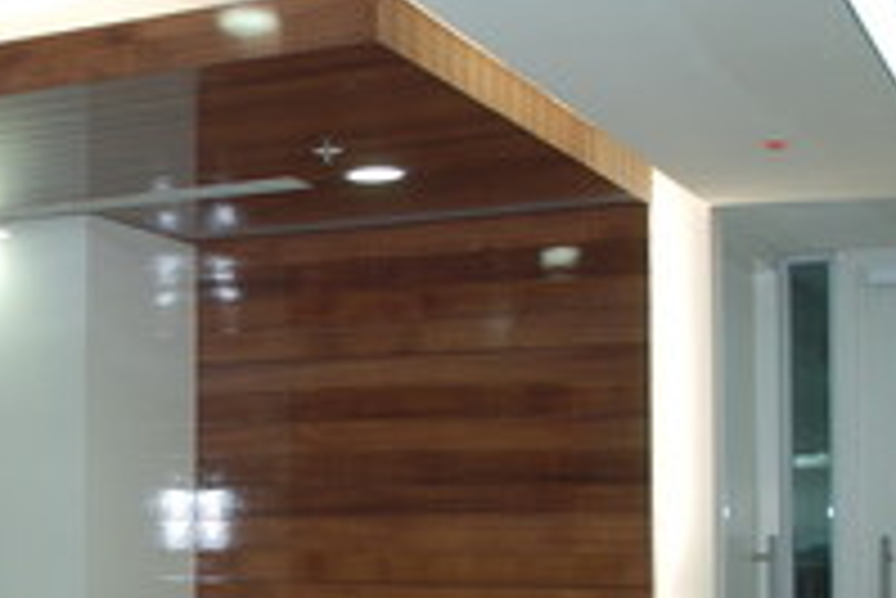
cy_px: 452
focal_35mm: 68
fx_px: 1694
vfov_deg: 19.9
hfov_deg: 27.4
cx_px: -68
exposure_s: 1/60
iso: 200
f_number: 3.5
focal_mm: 18
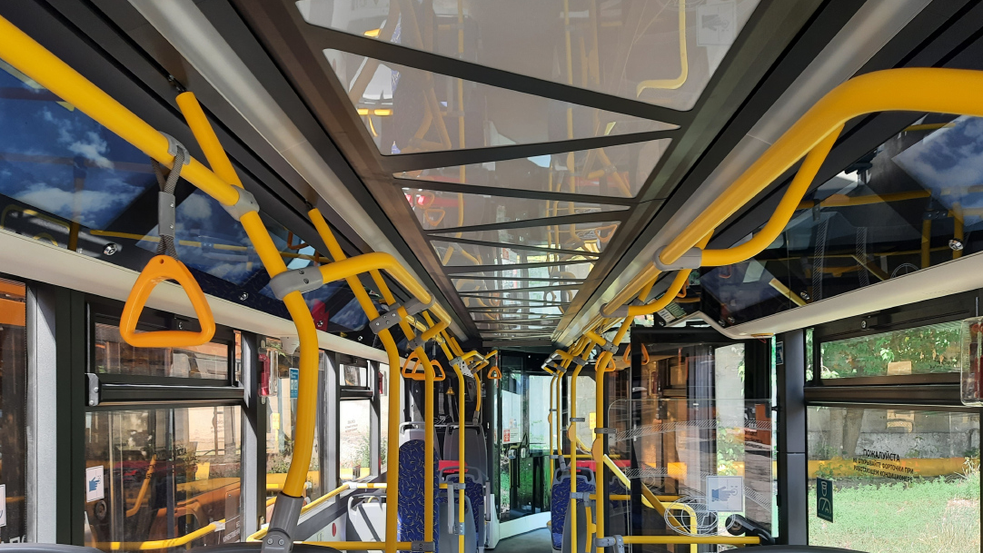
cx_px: 487
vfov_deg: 39.6
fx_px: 756
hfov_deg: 66.1
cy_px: 381
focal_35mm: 29
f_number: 1.8
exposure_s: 1/50
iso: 40
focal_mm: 5.23
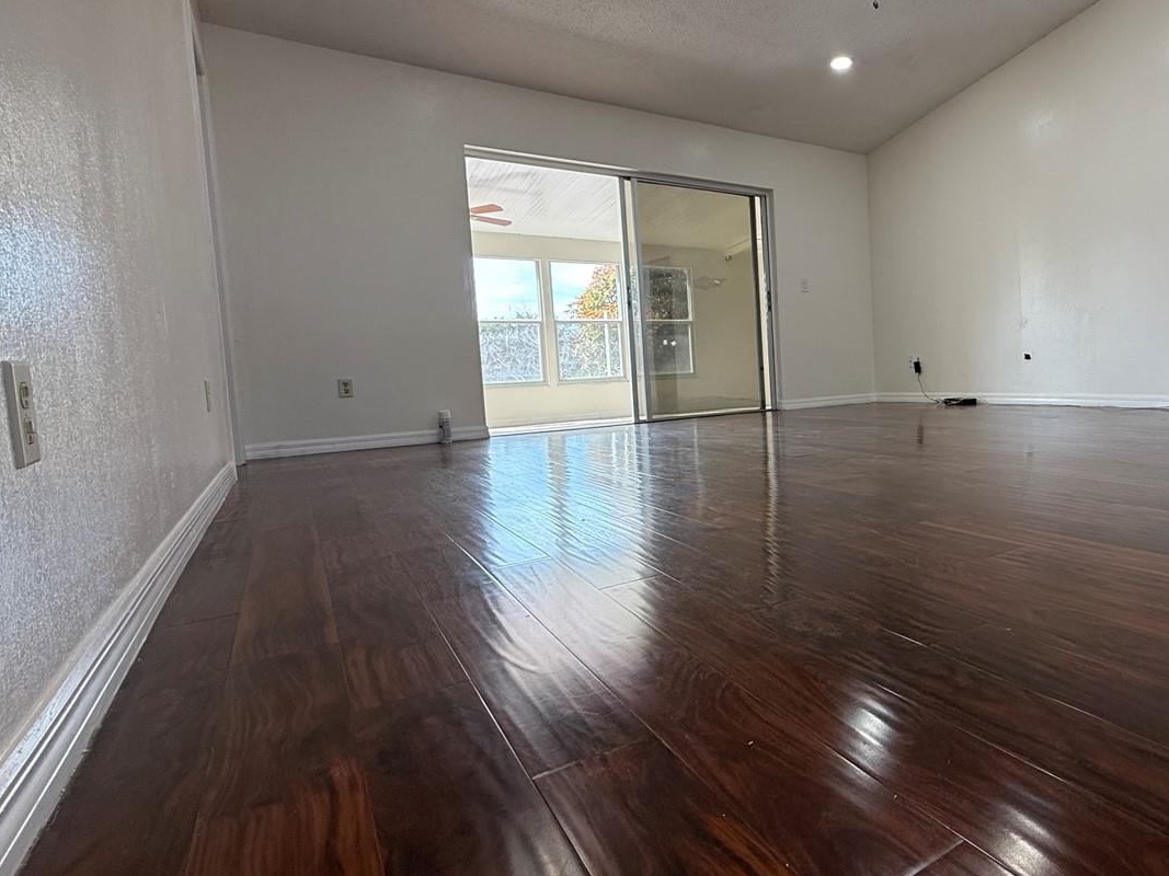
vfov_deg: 63.4
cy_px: 408
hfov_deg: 73.8
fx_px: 709
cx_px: 866
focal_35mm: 21
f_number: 2.2
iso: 80
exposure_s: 1/120
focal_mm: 2.22
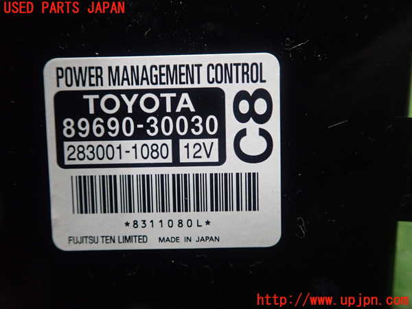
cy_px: 154
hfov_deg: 60.0
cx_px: 206
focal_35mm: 30
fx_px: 357
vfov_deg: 46.8
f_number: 2.3
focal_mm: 5.5
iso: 400
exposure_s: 1/125
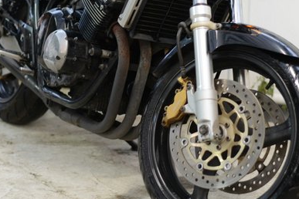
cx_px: 158
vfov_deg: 14.0
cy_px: 38
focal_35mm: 97
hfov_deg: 21.0
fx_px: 806
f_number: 2.2
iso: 100
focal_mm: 50
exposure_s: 1/20
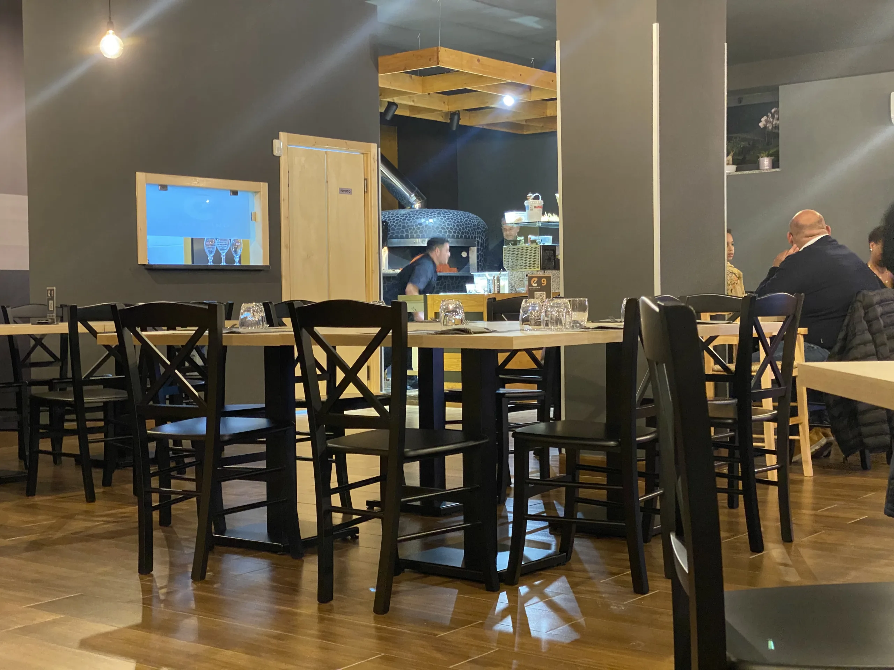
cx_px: 447
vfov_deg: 28.0
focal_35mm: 52
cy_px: 335
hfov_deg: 36.8
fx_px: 1343
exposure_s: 1/33
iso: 640
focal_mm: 6
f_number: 2
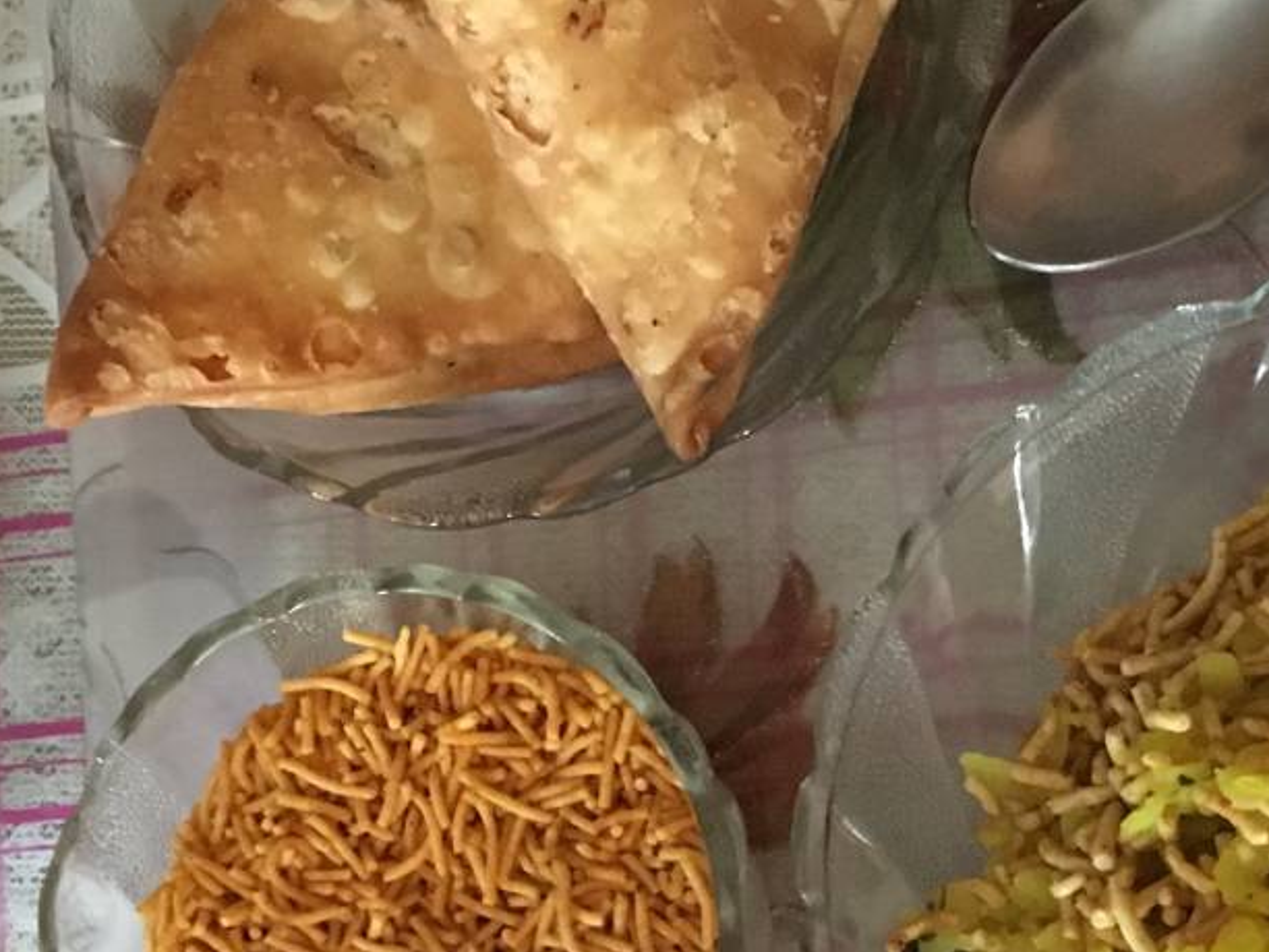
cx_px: 652
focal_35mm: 71
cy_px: 928
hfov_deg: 27.4
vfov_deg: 20.2
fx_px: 2603
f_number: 2.2
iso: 320
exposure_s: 1/17
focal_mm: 4.15
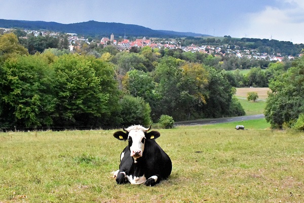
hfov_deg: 41.1
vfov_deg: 28.1
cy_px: 102
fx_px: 405
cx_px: 152
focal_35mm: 48
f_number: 10
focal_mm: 32
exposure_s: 1/8000
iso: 18000
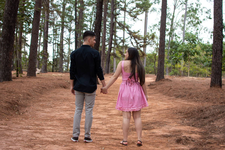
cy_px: 75
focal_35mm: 52
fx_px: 328
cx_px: 112
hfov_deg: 37.9
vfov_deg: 25.8
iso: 320
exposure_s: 1/200
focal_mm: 35
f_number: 2.5
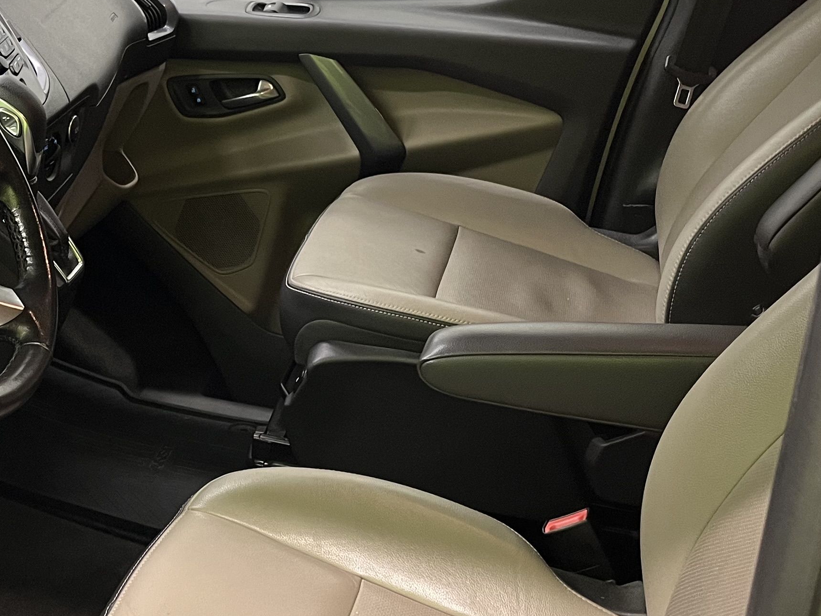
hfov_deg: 30.9
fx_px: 1447
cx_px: 160
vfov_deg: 24.0
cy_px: 310
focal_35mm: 61
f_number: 1.6
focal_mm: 5.1
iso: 200
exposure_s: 1/50
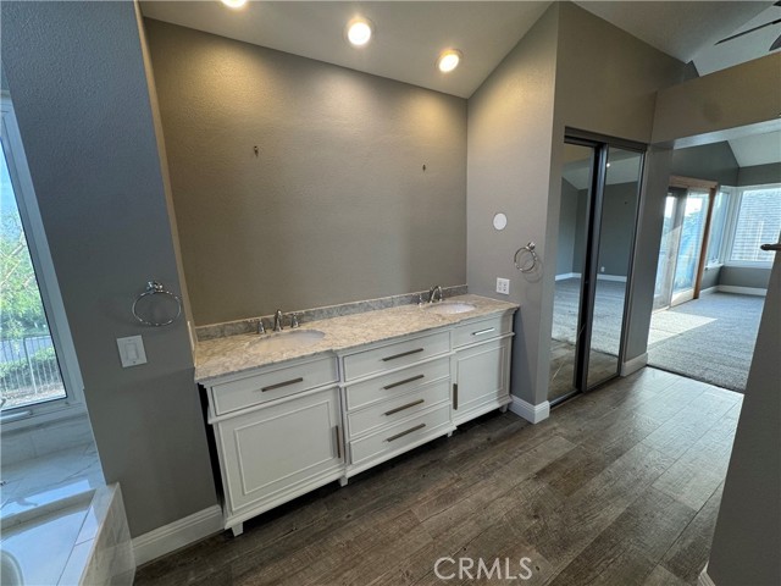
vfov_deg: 85.7
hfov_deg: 102.1
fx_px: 316
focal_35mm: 14
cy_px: 293
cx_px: 390
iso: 125
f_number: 2.2
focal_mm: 2.22
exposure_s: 1/120
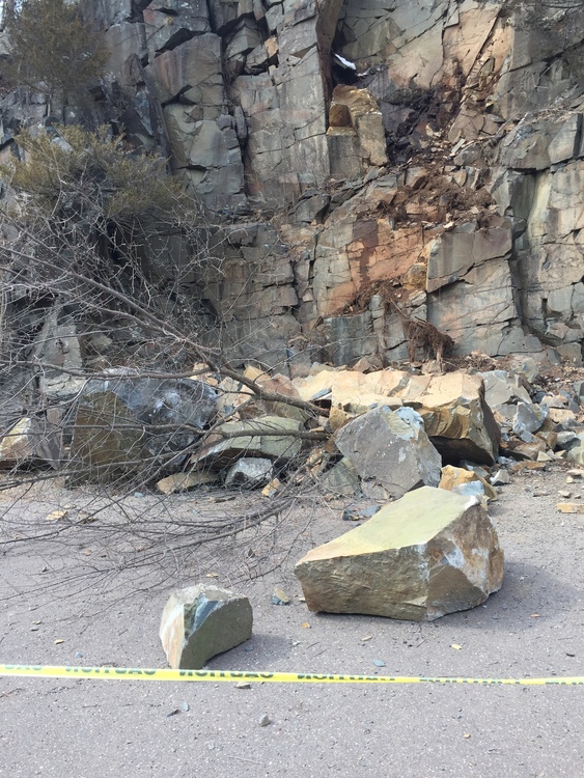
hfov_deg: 48.3
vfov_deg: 61.6
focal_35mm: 29
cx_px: 292
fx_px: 652
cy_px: 389
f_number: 2.2
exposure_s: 1/501
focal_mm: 4.15
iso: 32
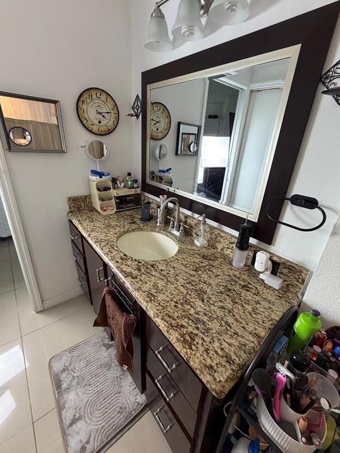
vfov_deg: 98.2
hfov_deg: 81.7
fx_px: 196
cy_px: 226
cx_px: 179
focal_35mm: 15
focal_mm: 2.22
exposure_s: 1/120
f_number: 2.2
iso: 320
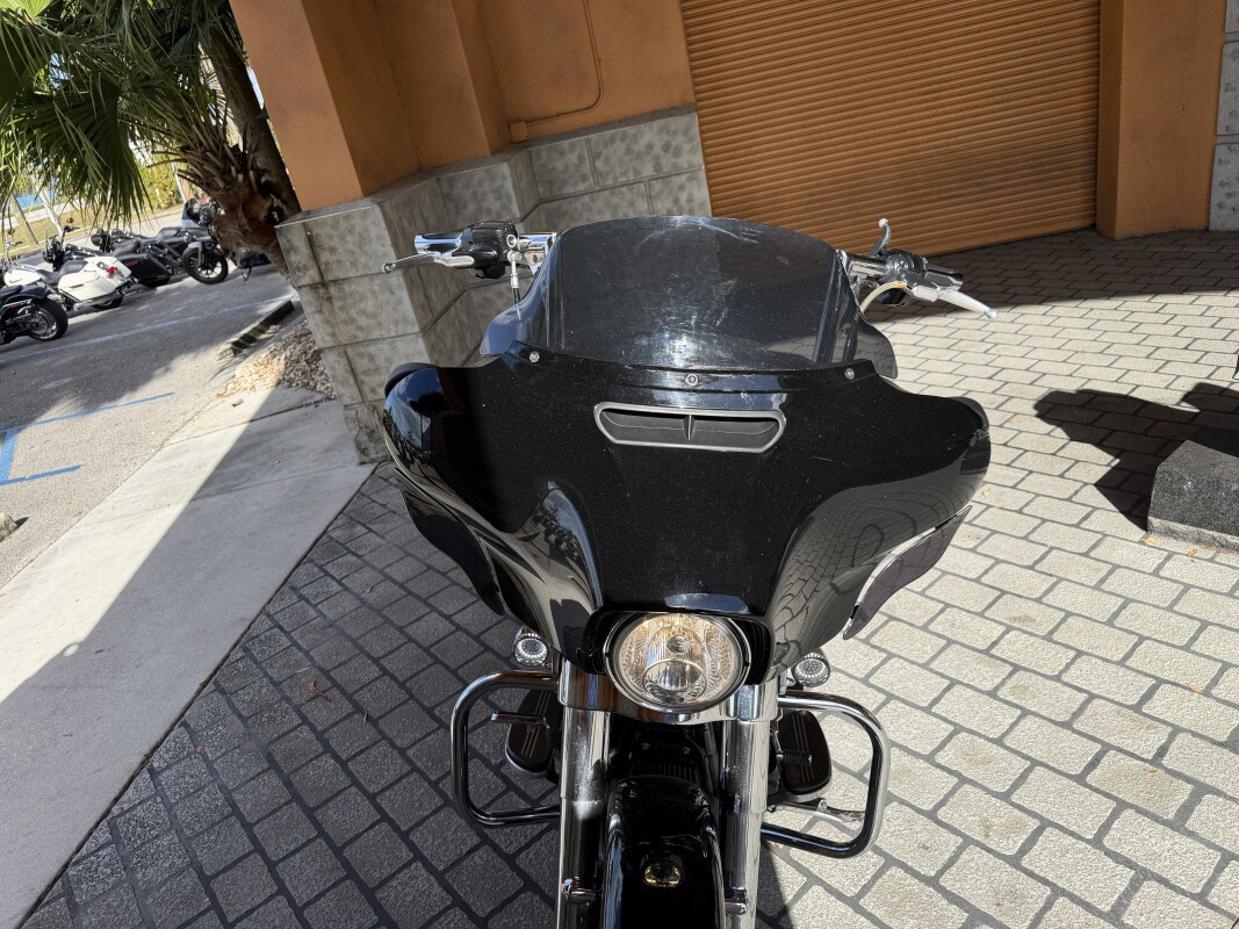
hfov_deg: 71.6
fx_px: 859
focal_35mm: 24
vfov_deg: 56.8
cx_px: 620
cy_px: 464
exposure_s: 1/2169
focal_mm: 6.76
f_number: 1.78
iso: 80
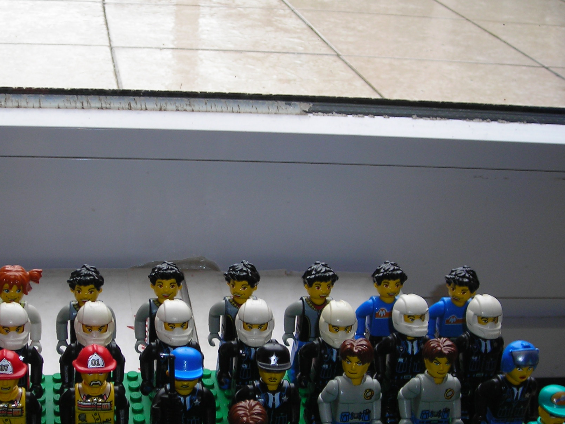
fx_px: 996
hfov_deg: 31.4
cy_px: 254
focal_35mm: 61
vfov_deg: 24.0
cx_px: 191
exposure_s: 1/30
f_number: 3.2
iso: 50
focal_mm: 6.3
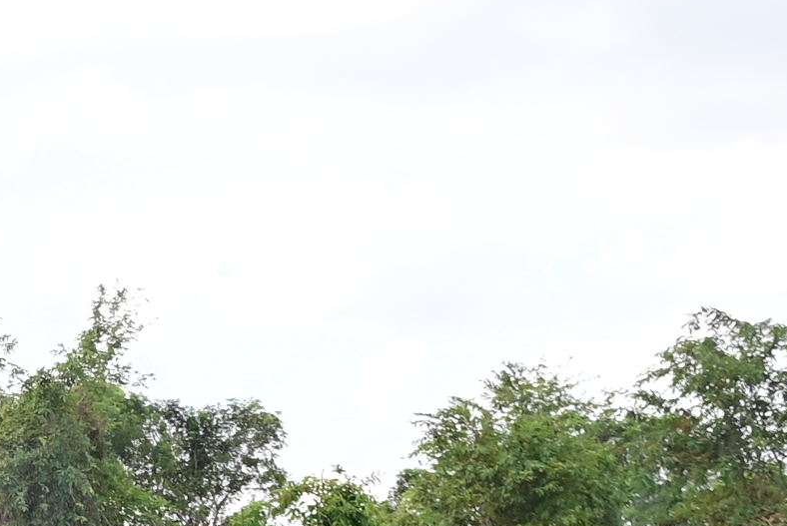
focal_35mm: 127
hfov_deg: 14.7
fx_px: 2779
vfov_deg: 10.7
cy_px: 541
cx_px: -476
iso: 125
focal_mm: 23
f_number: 6.3
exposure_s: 1/200
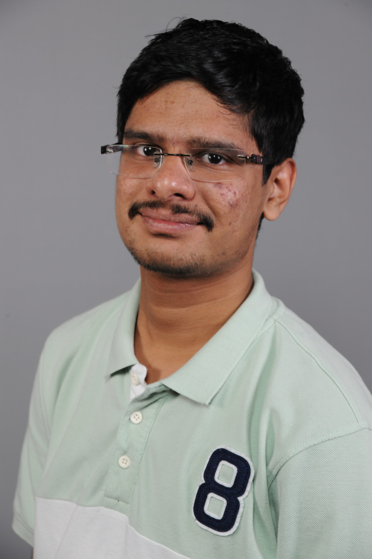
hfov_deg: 16.1
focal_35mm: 85
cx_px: 186
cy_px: 280
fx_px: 1317
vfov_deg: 23.9
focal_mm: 85
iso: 800
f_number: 8
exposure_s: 1/160
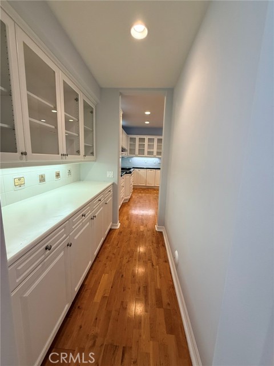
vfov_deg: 102.1
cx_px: 137
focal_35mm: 14
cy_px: 183
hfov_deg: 85.7
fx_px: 148
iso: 250
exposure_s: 1/120
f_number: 2.2
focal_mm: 2.22
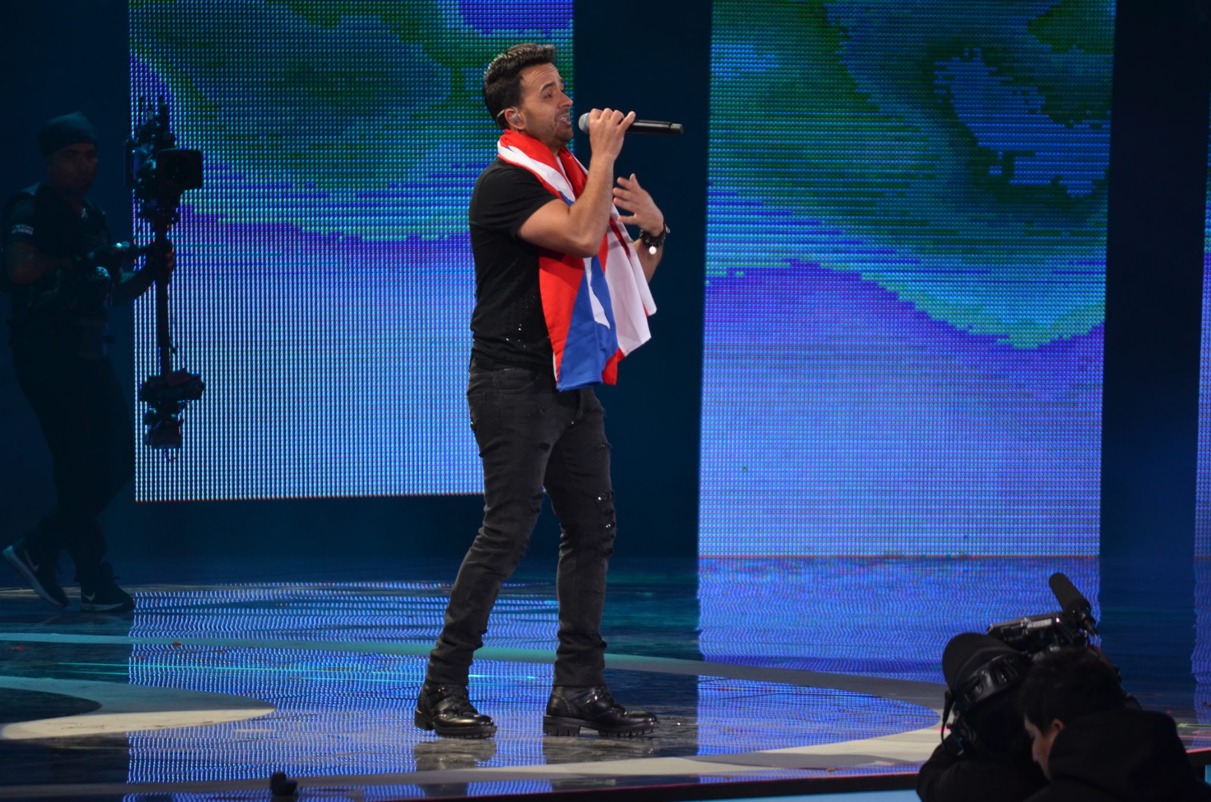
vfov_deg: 5.1
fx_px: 9063
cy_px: 401
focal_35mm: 270
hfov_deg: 7.6
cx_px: 606
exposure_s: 1/125
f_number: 5.6
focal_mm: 180
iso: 800
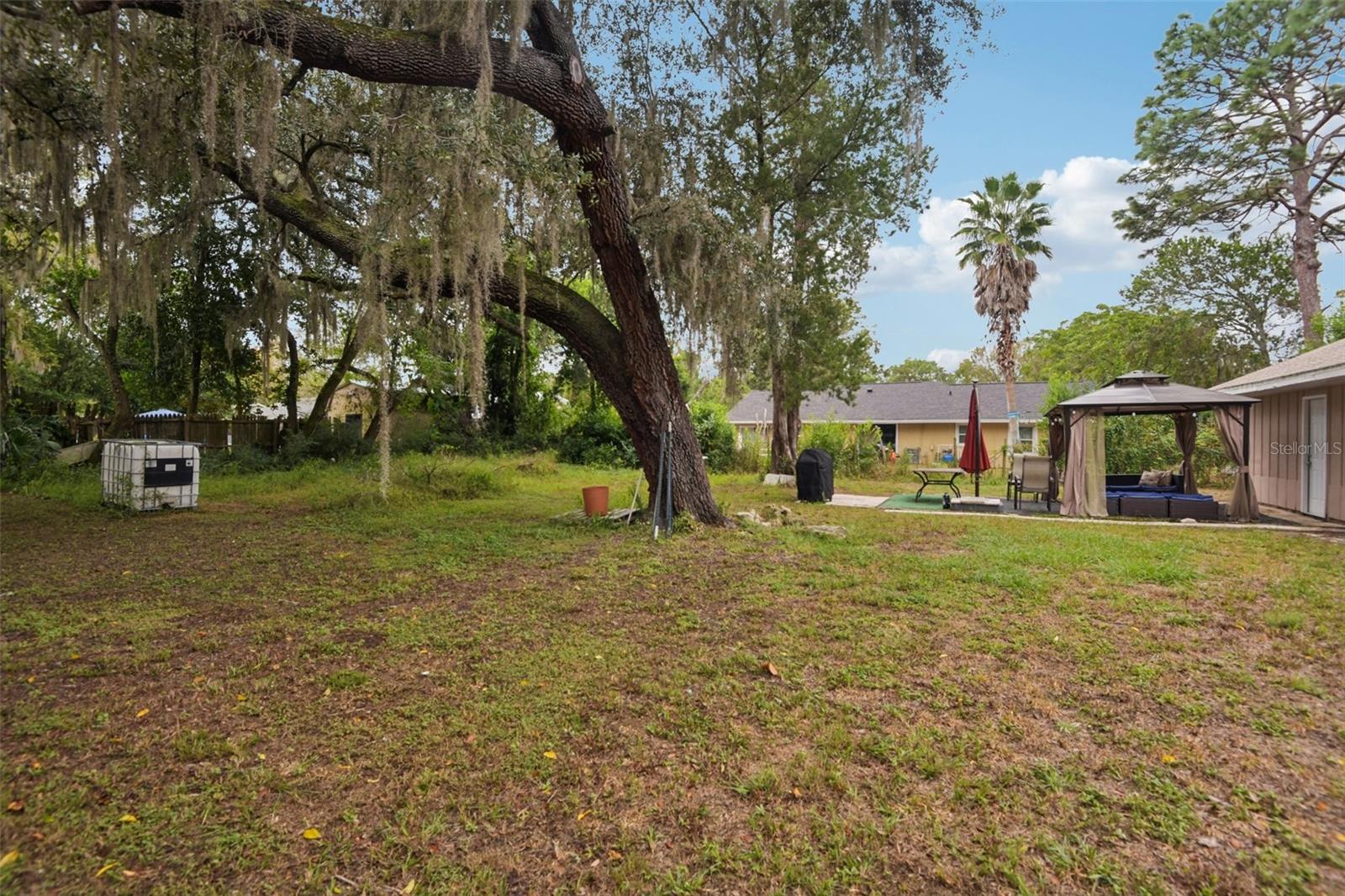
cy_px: 448
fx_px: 598
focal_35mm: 16
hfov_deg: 96.7
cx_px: 672
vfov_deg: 73.7
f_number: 8
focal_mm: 16
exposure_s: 1/200
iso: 400
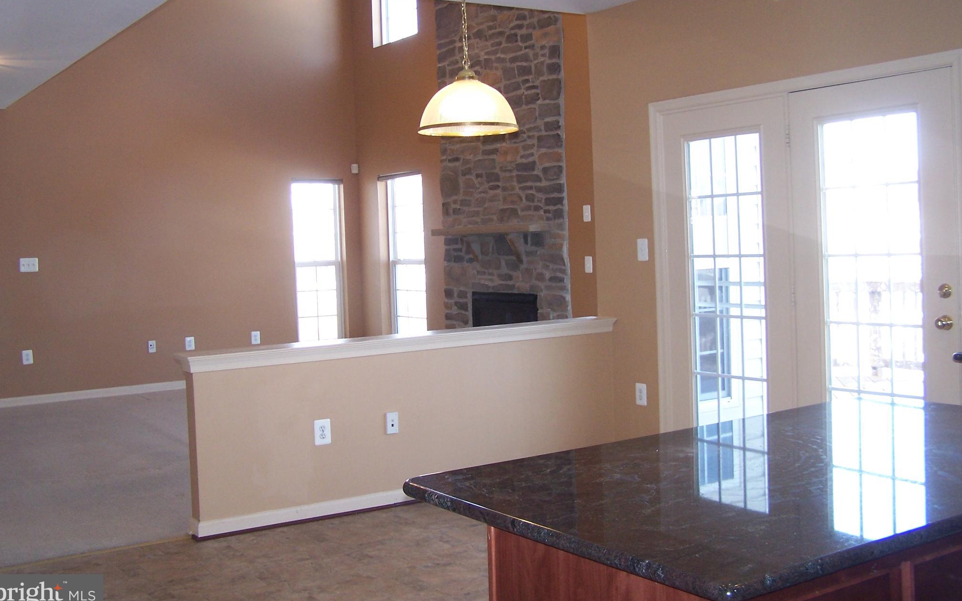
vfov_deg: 31.2
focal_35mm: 41
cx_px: 473
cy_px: 246
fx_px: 1075
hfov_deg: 48.2
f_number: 2.8
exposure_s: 1/80
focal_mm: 6.3
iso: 140
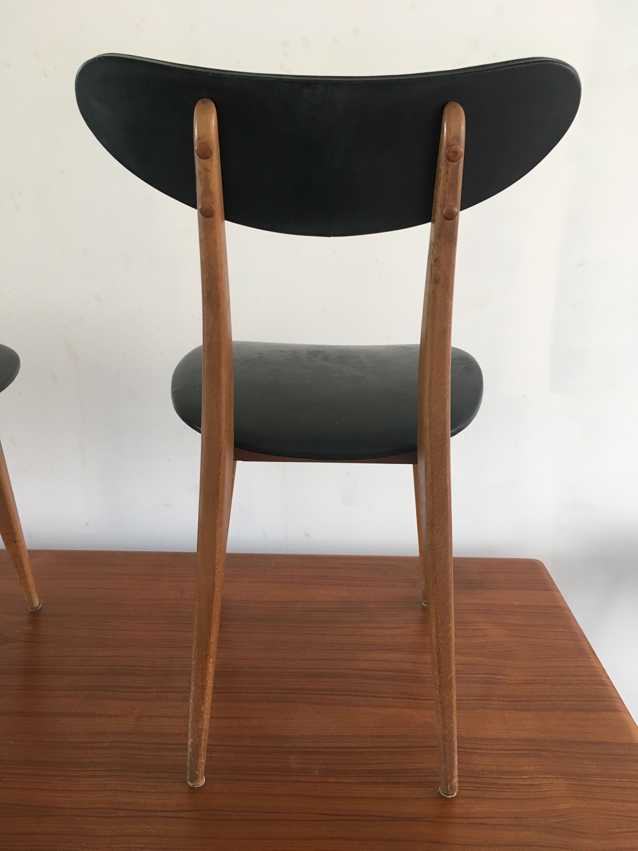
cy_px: 426
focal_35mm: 29
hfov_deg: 48.2
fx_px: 713
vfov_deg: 61.7
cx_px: 319
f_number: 2.2
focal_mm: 4.15
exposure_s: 1/33
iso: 64
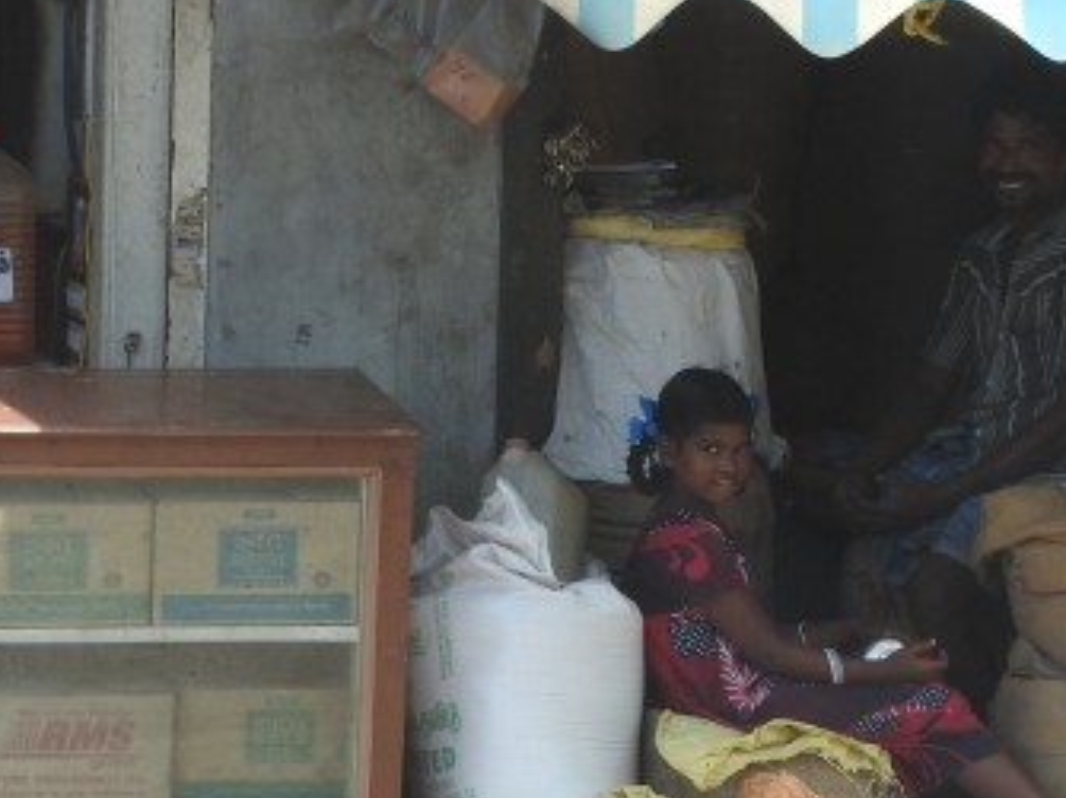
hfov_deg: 7.9
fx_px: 7727
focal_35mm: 251
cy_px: 598
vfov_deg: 5.9
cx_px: 999
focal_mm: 18.8
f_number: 4.8
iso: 100
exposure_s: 1/200
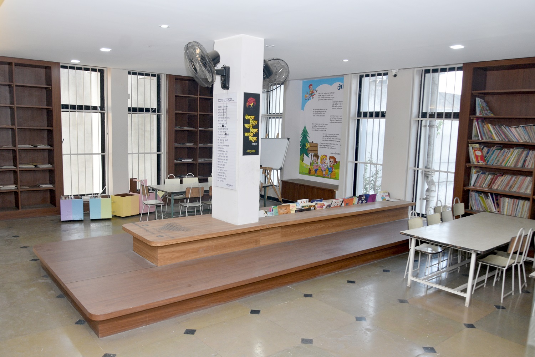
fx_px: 401
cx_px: 268
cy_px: 178
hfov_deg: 67.4
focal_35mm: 27
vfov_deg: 47.9
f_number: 4
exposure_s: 1/100
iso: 400
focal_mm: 18
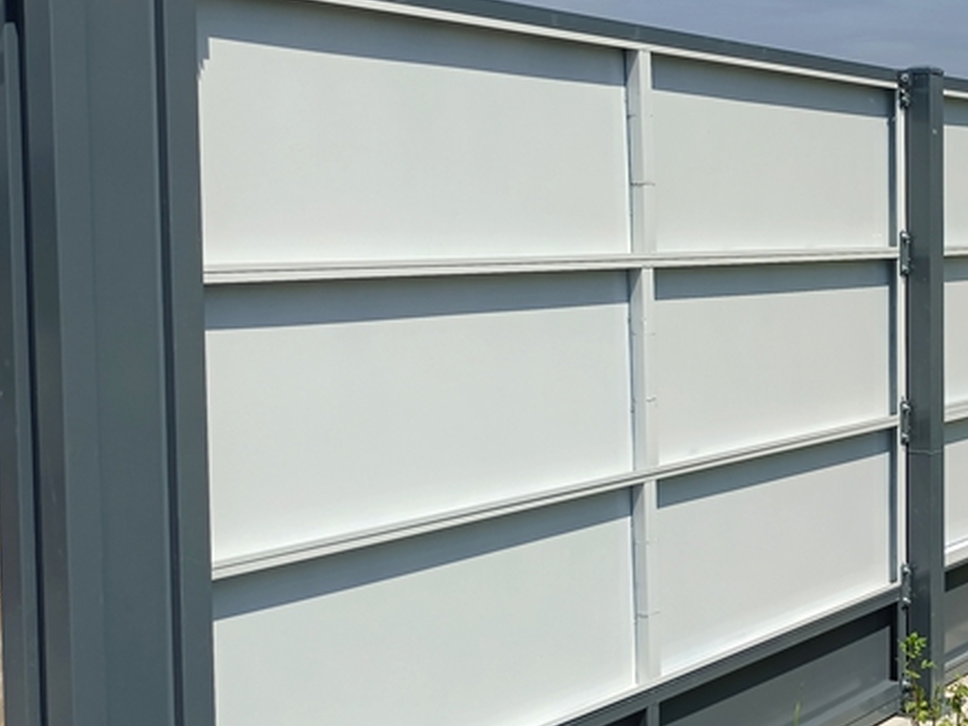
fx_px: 1594
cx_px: 972
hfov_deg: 31.2
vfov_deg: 25.6
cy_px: 293
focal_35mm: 57
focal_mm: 4.71
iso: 100
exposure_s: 1/973
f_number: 1.79
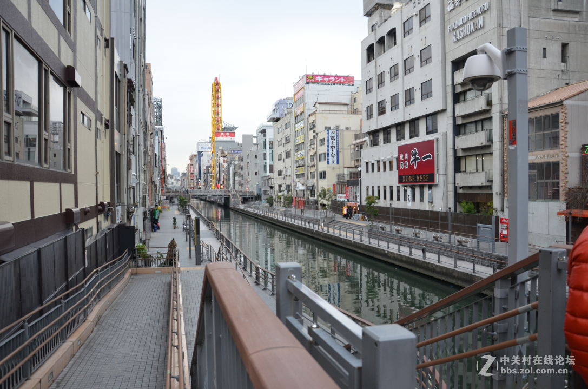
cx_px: 294
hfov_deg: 67.5
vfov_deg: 47.7
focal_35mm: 27
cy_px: 194
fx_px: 440
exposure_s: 1/80
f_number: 4.5
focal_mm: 18
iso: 400
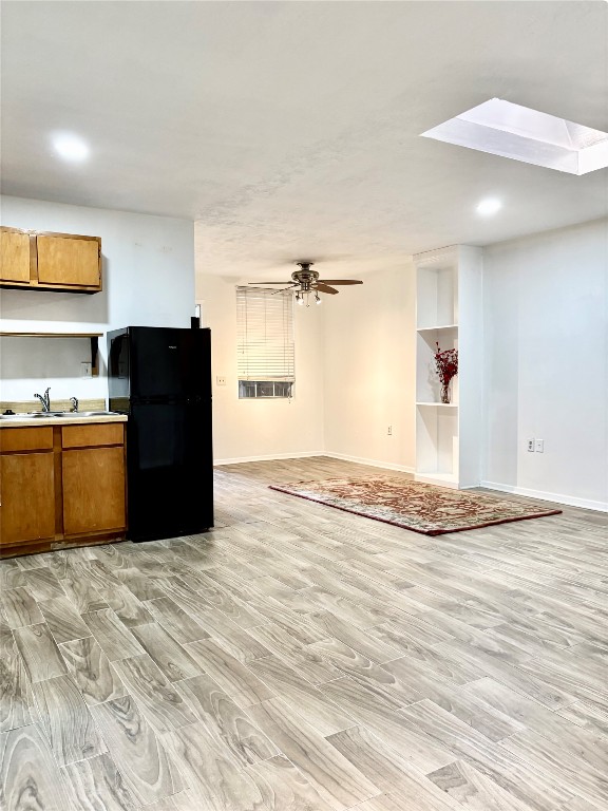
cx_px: 304
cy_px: 406
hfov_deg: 53.1
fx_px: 609
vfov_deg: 67.3
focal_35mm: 26
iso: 125
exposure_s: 1/60
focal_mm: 5.96
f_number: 1.6
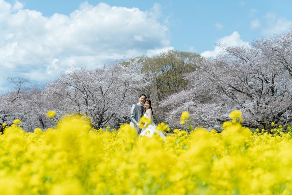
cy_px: 98
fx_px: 632
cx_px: 146
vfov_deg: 17.5
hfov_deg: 26.0
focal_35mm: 78
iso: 100
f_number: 4.5
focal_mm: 78
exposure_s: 1/800
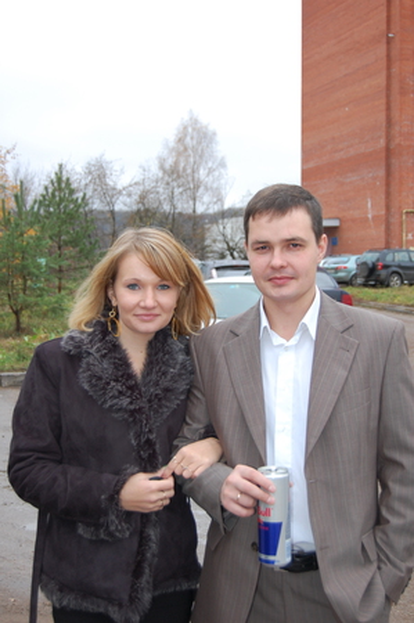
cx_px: 207
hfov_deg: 26.4
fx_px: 882
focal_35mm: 51
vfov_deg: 38.9
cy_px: 312
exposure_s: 1/125
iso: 400
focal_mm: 34
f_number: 4.5
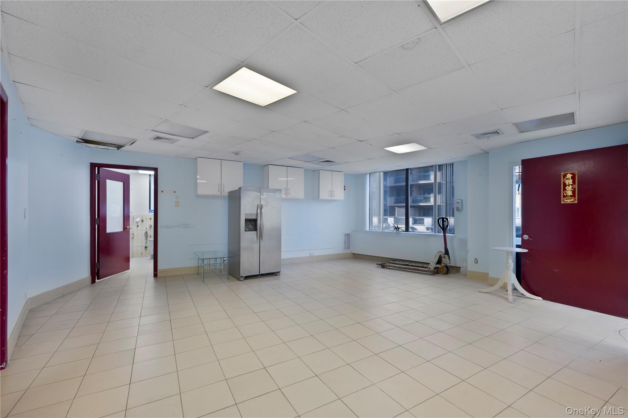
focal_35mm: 14
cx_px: 314
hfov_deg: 104.3
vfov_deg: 81.2
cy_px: 209
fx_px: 244
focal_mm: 14
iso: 100
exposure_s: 1/4
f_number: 8
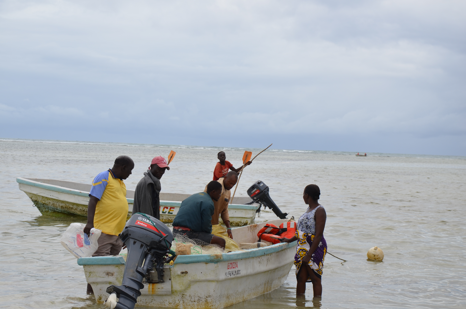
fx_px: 1279
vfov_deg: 13.8
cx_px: 233
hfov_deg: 20.7
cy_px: 154
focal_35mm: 99
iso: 100
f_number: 9
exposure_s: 1/320
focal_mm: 66
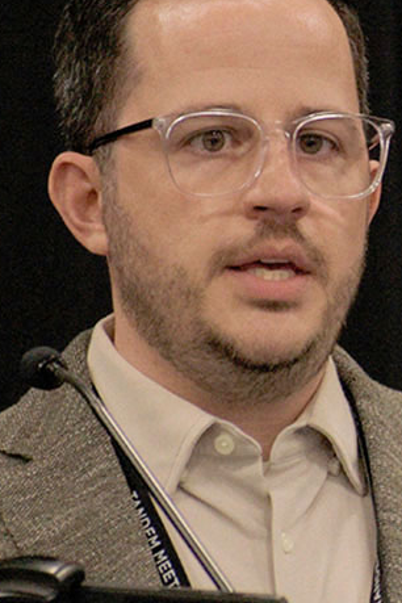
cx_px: 233
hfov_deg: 2.9
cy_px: 282
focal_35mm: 471
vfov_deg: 4.4
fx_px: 7889
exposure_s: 1/125
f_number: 6.3
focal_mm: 240
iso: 800
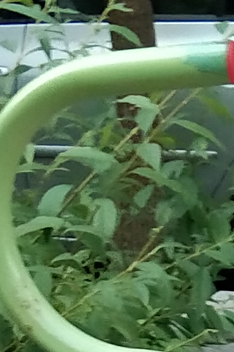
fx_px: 2223
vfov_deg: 8.5
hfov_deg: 6.0
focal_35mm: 228
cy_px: 712
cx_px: 288
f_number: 2.2
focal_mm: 3.69
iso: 200
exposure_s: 1/33.3
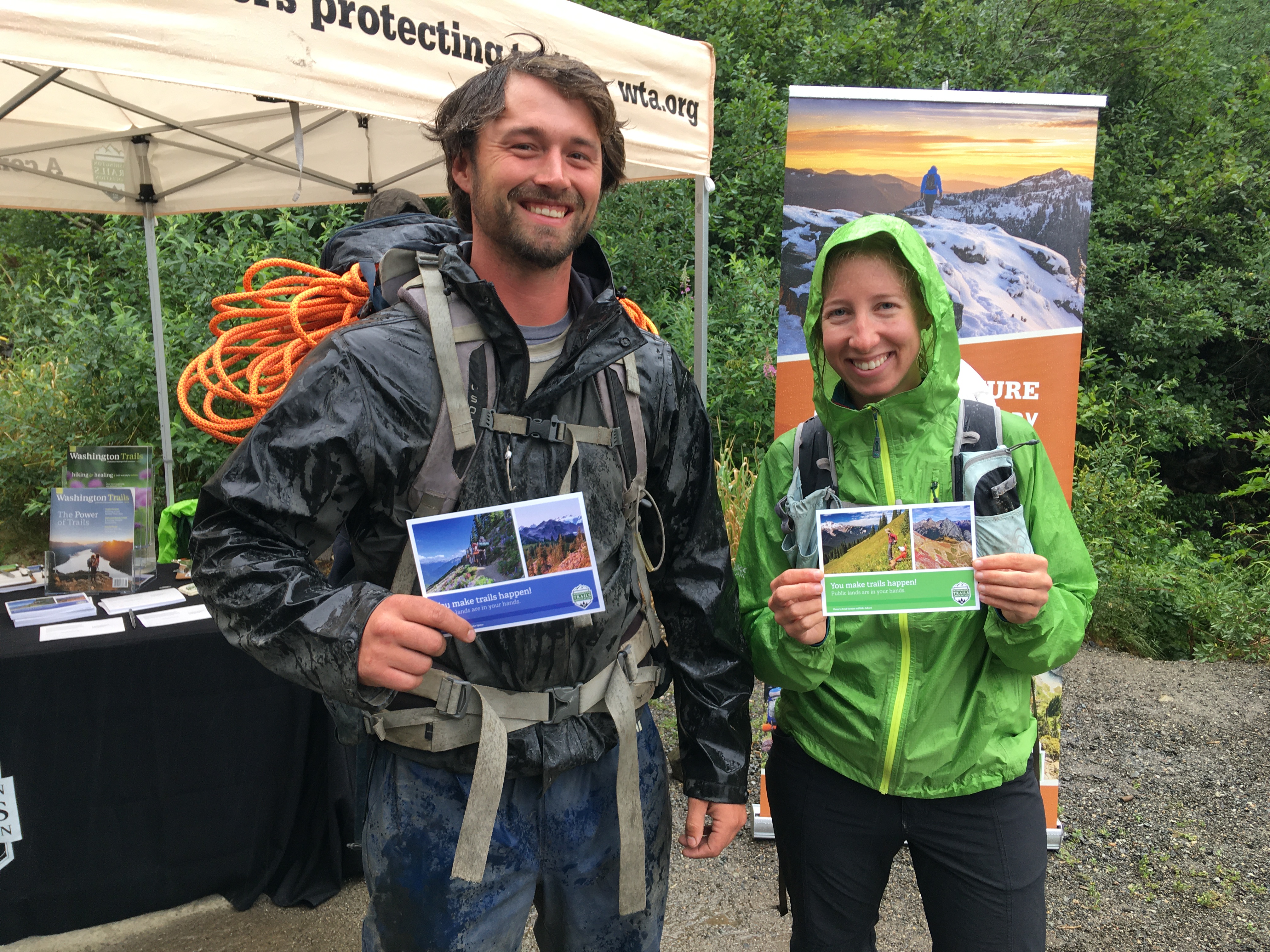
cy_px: 476
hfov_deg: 61.7
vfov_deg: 48.2
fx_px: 1064
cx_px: 635
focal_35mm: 29
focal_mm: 4.15
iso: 25
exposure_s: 1/60
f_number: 2.2
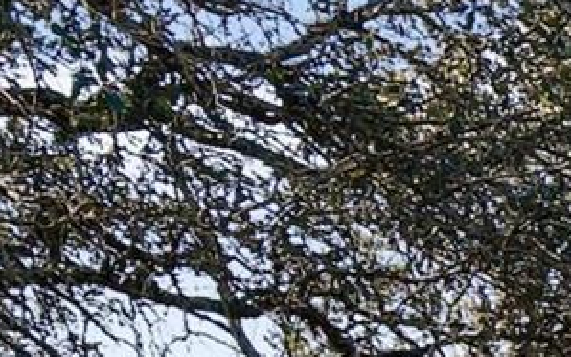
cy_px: 627
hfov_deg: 13.5
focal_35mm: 105
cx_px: 1424
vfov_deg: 11.6
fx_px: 1633
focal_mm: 10
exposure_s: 1/250
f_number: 6.3
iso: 200
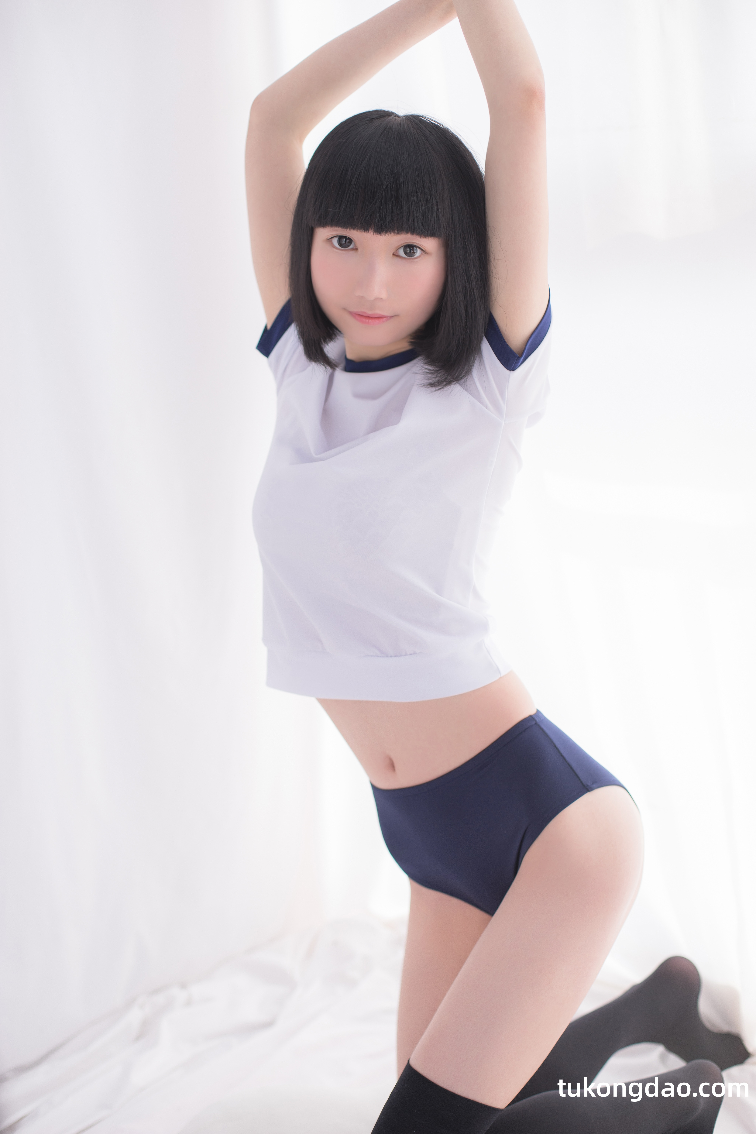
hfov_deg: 27.0
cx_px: 378
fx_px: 1575
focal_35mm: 50
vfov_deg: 39.6
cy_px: 567
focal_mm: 50
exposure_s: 1/80
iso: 160
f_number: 2.8
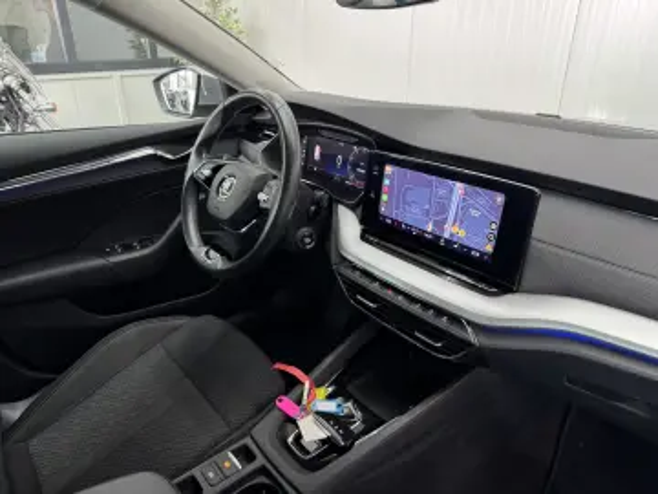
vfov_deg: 56.8
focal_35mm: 24
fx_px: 456
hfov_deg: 71.6
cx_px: 329
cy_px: 247
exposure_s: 1/50
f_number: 1.78
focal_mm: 6.76
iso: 160
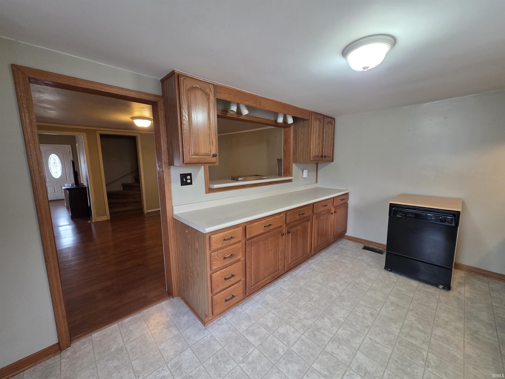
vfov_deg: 89.9
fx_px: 190
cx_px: 252
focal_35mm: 13
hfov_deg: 106.2
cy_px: 190
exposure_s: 1/60
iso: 250
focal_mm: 2.2
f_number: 1.9
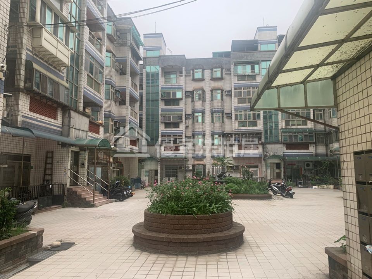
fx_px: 279
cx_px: 186
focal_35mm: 26
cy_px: 140
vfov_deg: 53.1
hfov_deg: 67.3
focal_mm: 4.25
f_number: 1.8
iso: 80
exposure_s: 1/121
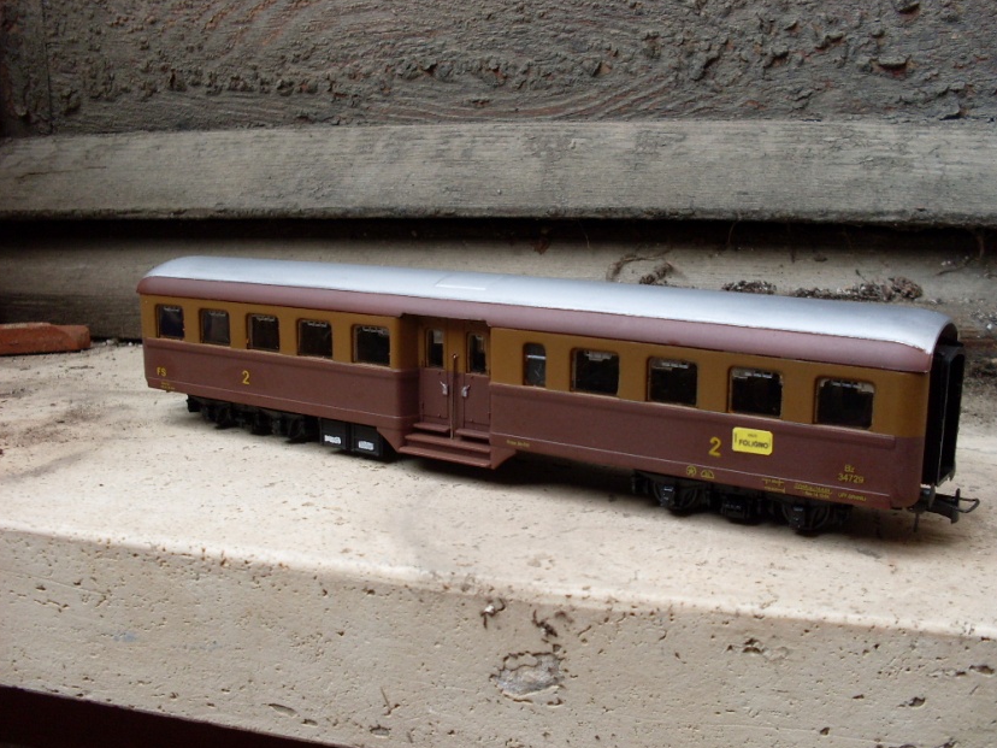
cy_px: 375
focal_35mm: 39
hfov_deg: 47.9
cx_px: 506
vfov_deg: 36.8
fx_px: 1123
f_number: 2.8
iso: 80
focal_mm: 6.3
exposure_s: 1/90
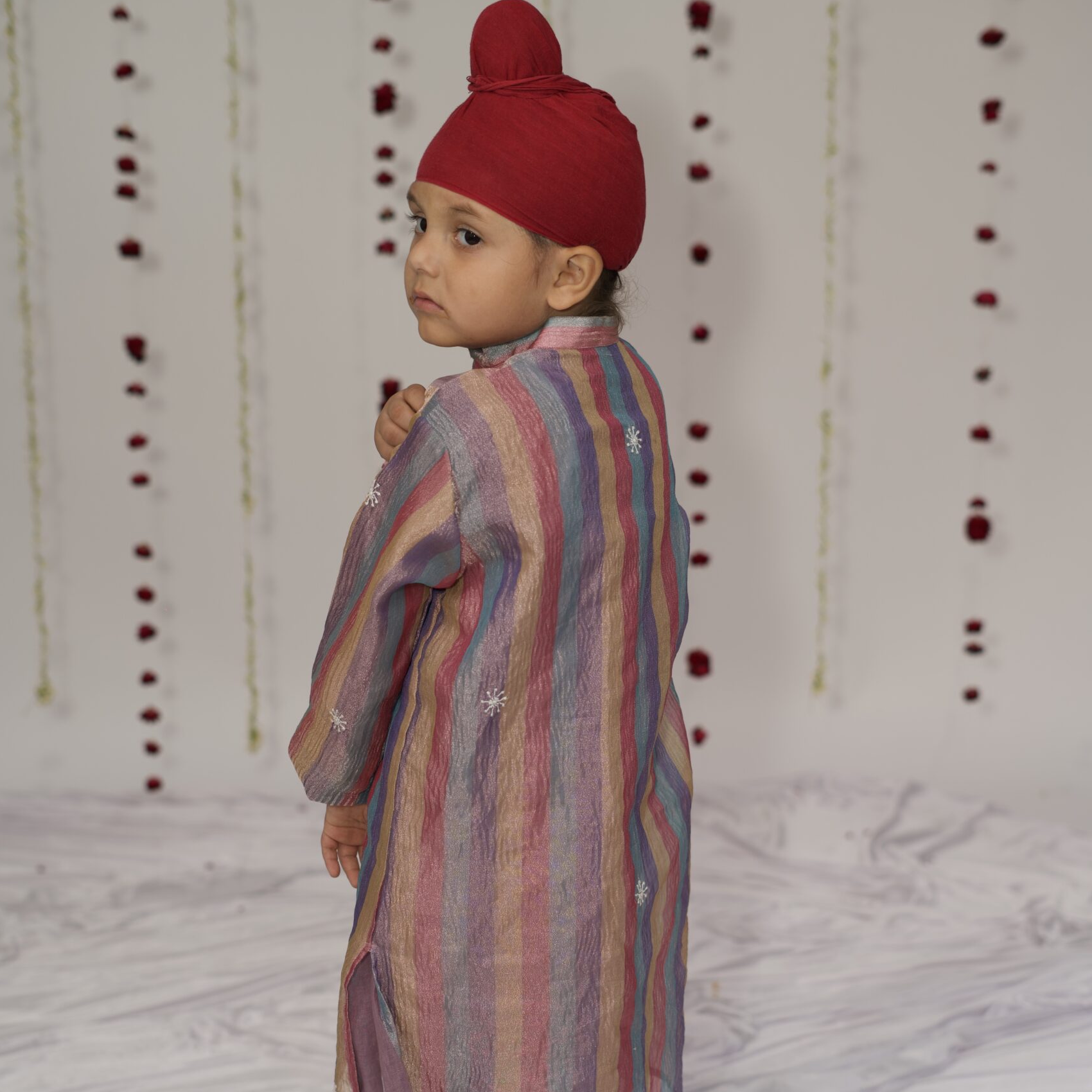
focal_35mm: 64
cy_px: 676
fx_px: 2284
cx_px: 546
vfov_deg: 26.8
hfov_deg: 26.9
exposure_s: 1/250
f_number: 2.8
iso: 80
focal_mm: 50
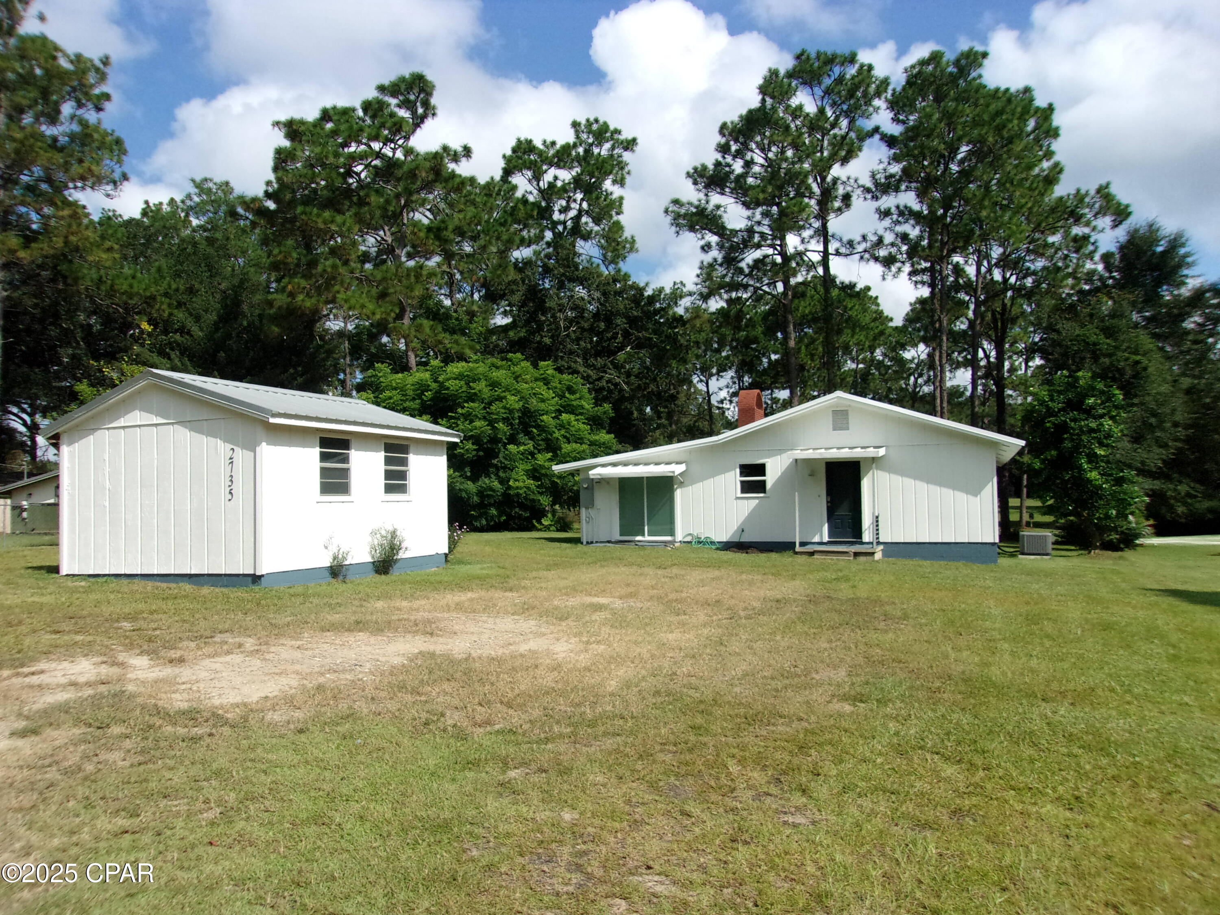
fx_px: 952
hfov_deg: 65.3
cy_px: 458
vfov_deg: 51.4
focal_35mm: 27
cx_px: 610
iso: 200
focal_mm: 4.9
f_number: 10.4
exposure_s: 1/300
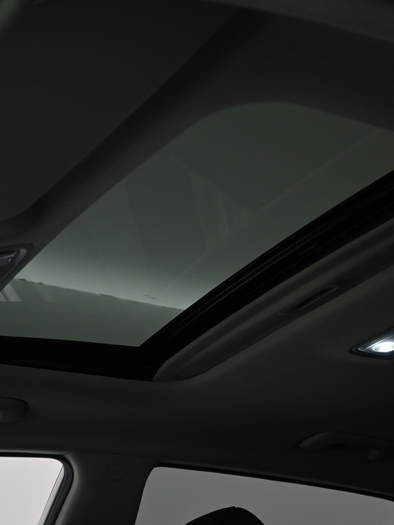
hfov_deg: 22.9
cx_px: 171
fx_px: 971
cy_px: 288
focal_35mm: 64
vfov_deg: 30.2
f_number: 4.5
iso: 500
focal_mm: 26
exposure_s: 1/40
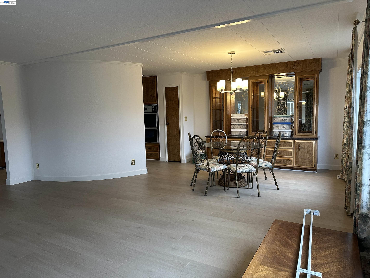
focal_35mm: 24
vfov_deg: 56.8
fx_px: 257
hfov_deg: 71.6
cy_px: 139
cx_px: 185
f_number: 1.78
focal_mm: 6.86
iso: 160
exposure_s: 1/120
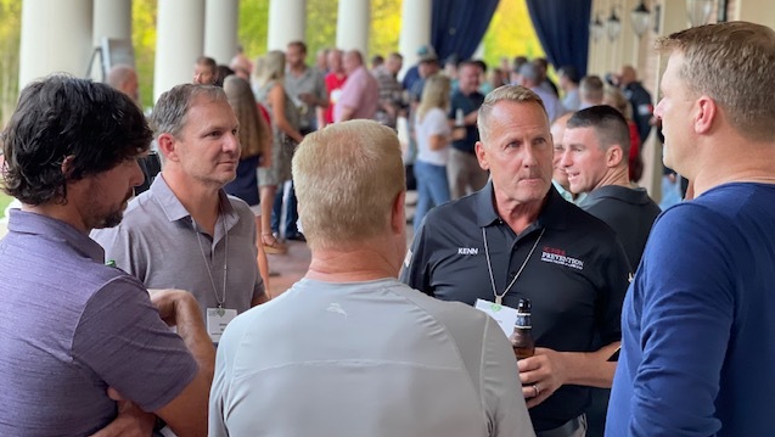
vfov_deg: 17.2
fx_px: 1439
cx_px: 387
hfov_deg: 30.1
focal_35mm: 70
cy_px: 146
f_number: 2.2
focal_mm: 7.5
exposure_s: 1/121
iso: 250
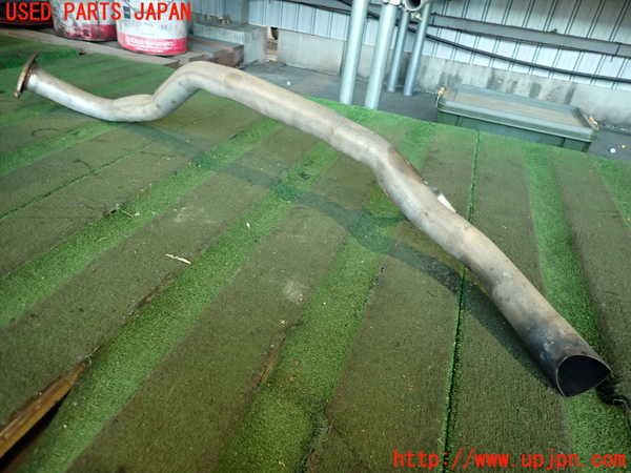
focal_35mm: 25
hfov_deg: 69.4
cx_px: 316
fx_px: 456
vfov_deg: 54.9
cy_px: 236
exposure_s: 1/30
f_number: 2
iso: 320
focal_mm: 4.5
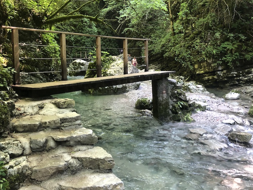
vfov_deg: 44.1
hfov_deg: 56.7
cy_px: 82
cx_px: 113
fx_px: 234
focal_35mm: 32
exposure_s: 1/15
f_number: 1.8
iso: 80
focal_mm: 4
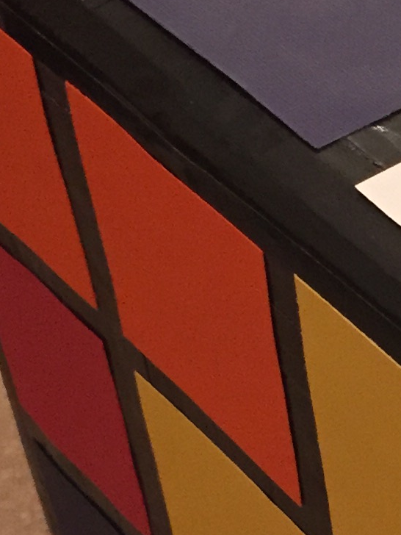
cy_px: 408
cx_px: 616
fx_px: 2008
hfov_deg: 10.9
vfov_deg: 15.1
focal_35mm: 130
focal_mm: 4.15
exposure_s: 1/24
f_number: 2.2
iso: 250
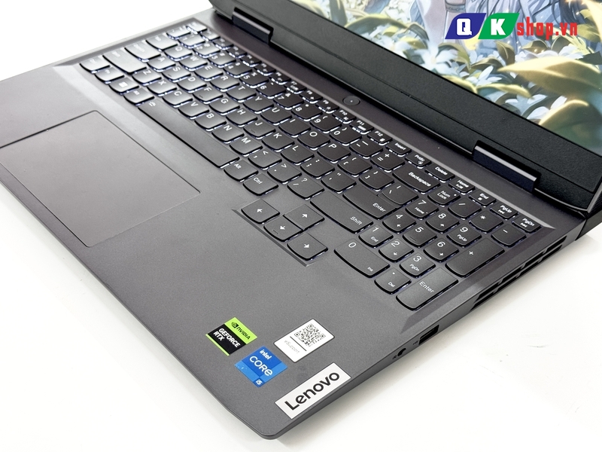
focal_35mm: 48
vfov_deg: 30.3
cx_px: 301
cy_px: 226
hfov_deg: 39.7
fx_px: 835
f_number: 1.78
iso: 100
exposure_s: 1/100
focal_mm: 6.76
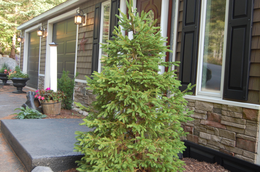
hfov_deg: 42.4
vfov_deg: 28.9
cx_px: 130
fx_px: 335
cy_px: 86
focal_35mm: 46
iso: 400
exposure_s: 1/100
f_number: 5
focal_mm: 31
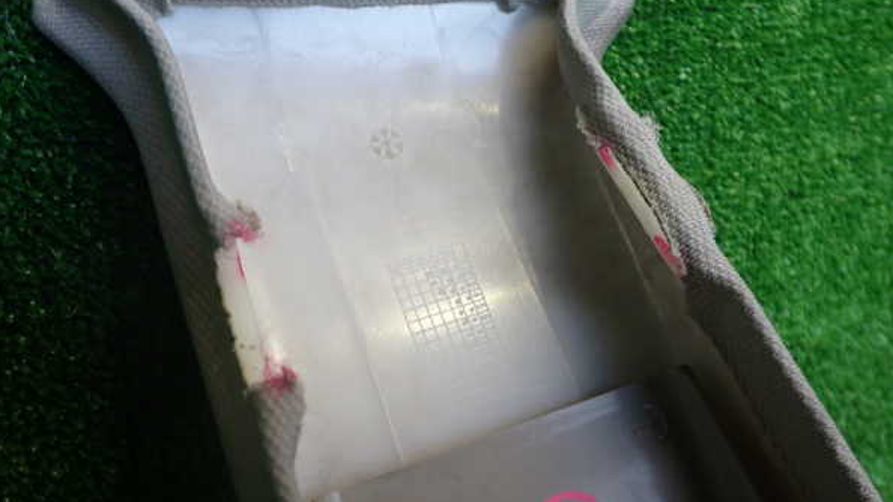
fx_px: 781
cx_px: 445
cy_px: 245
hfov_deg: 59.5
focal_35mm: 33
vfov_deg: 35.6
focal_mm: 5.4
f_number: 2.3
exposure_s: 1/125
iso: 250
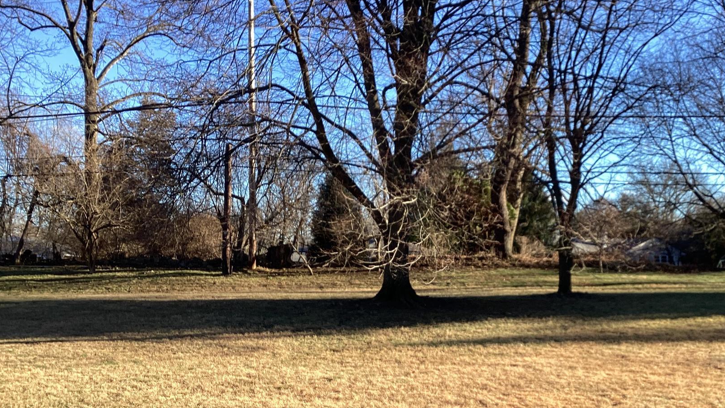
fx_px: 827
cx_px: 430
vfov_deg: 27.6
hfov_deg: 47.1
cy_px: 266
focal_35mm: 43
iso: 25
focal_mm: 3.3
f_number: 2.4
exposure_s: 1/327
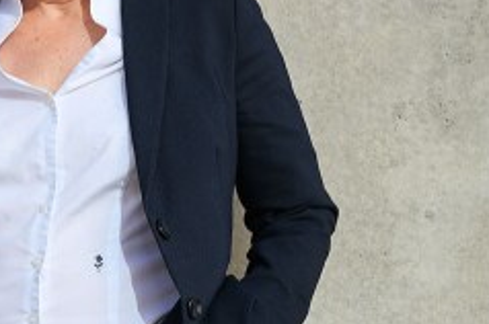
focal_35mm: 168
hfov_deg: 11.7
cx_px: -251
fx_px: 2279
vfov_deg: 8.1
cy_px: 152
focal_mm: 50
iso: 200
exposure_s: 1/800
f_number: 5.6
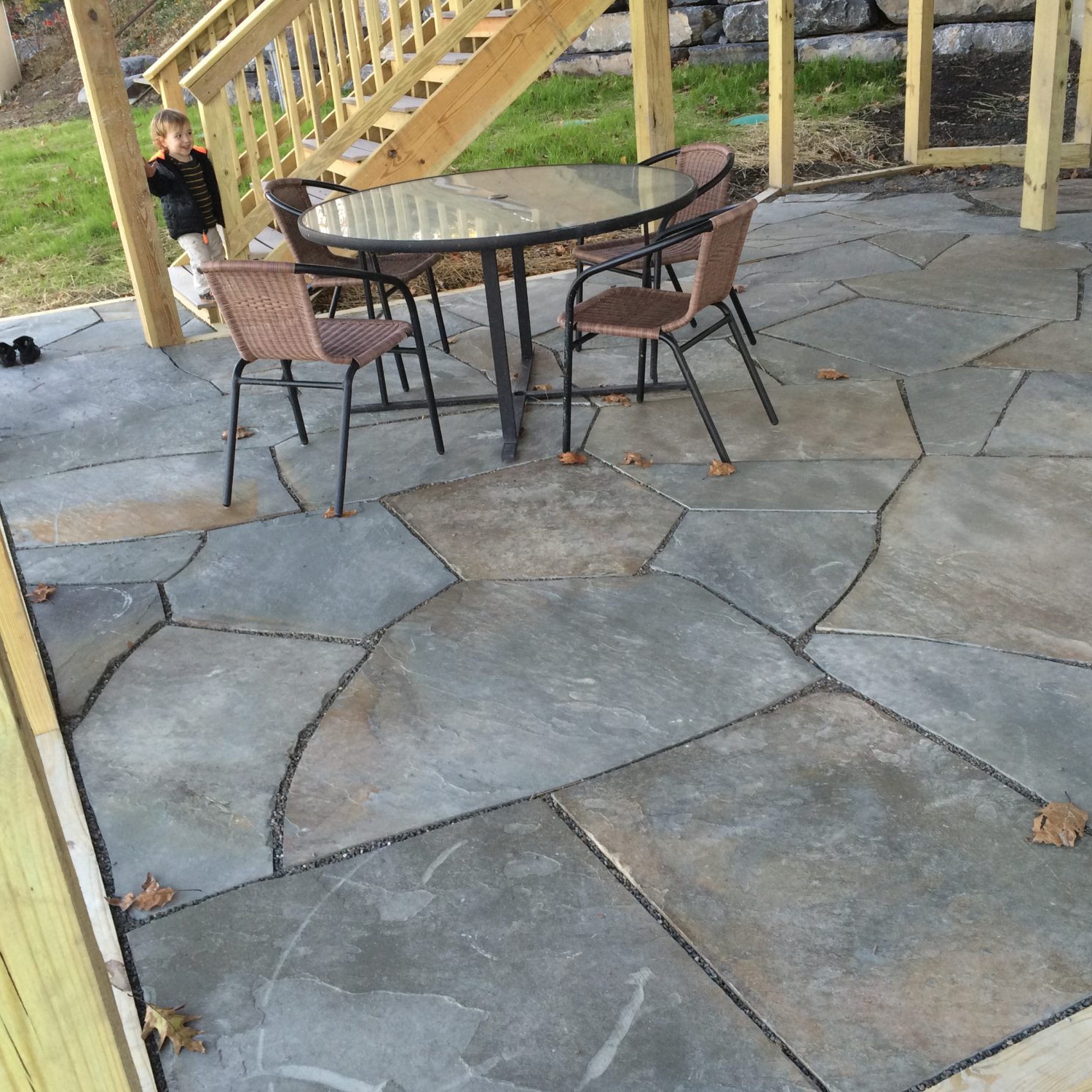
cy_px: 556
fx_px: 1249
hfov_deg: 47.2
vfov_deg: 47.2
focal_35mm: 35
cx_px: 573
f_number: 2.2
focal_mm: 4.15
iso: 64
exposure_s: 1/120
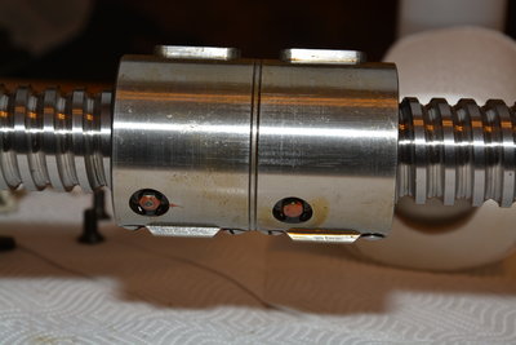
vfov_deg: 13.8
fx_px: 1419
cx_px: 258
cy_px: 172
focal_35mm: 99
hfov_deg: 20.6
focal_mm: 66
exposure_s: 1/30
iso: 200
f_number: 8
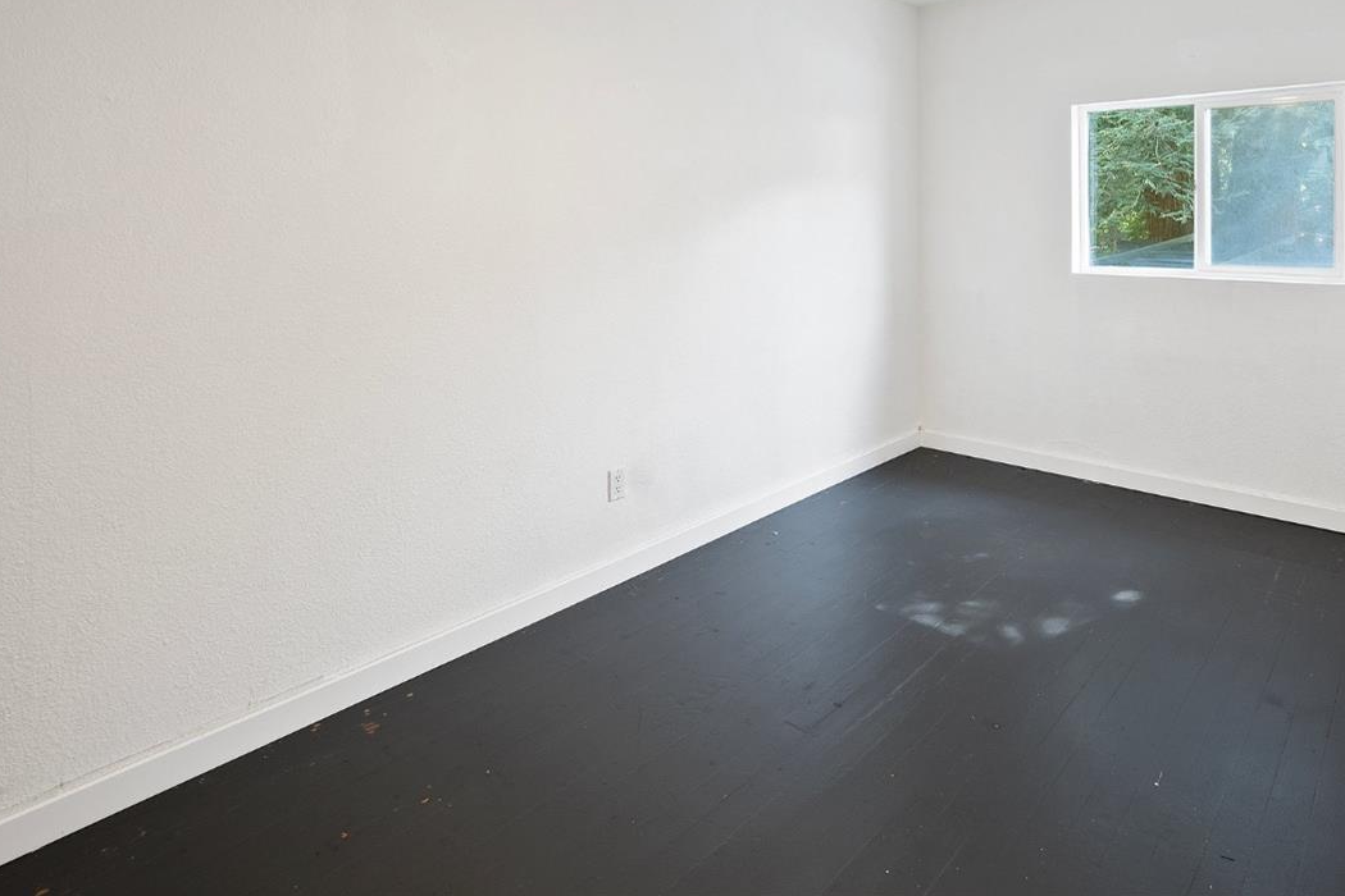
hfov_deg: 82.8
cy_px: 257
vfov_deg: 59.6
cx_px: 820
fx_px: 747
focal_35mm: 20
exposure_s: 1/2
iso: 640
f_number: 8
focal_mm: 14
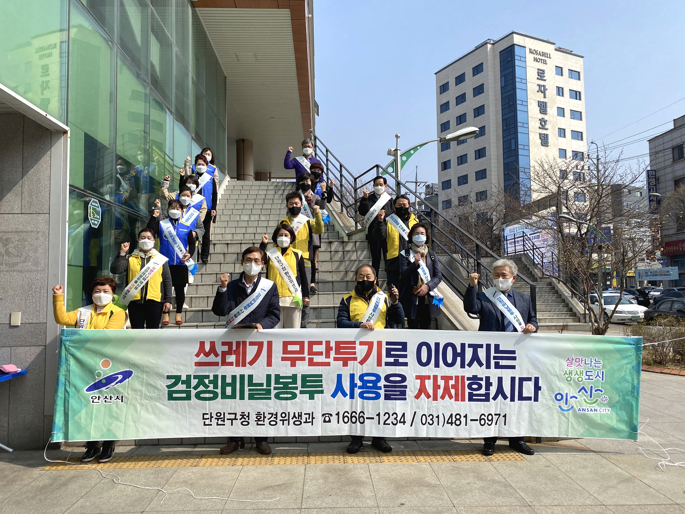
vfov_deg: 53.1
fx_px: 515
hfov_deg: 67.3
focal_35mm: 26
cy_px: 257
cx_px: 342
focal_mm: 4.25
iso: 32
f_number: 1.8
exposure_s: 1/3125
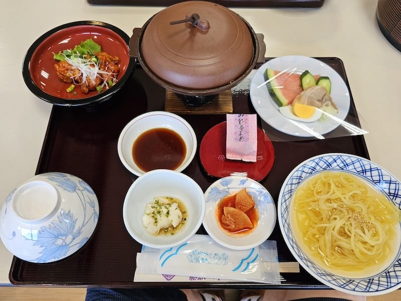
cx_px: 200
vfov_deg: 58.9
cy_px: 150
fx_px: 266
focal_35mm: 23
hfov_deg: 73.9
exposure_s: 1/180
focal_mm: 6.3
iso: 100
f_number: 1.7
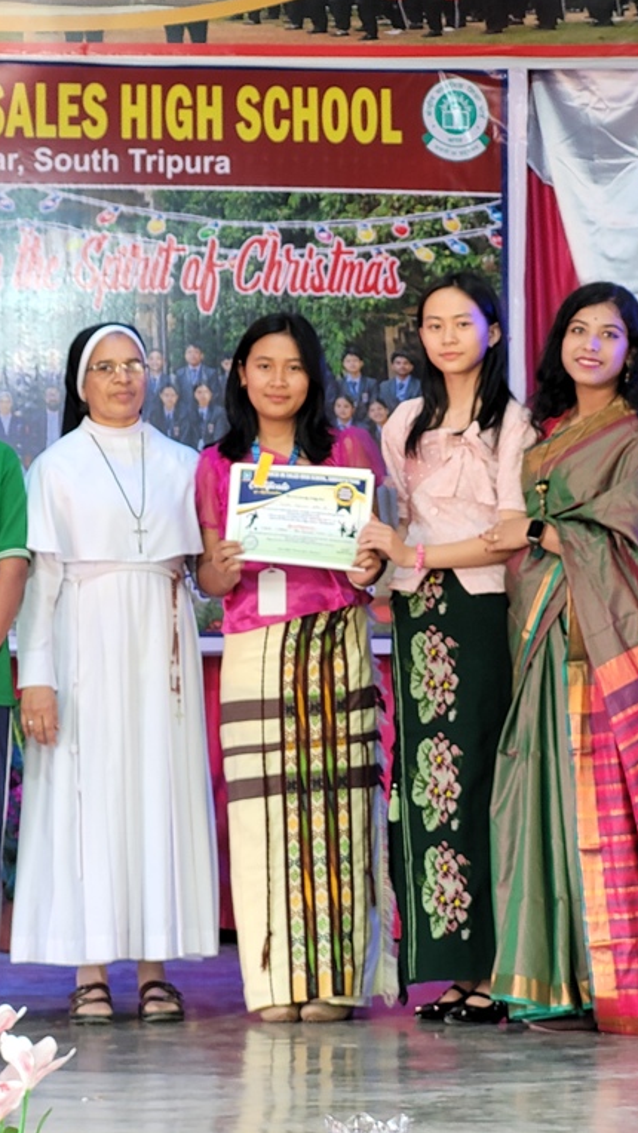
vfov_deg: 19.3
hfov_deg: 10.9
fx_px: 3337
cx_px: 91
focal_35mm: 111
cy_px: 565
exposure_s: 1/50
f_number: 2.4
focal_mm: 7.12
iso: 64
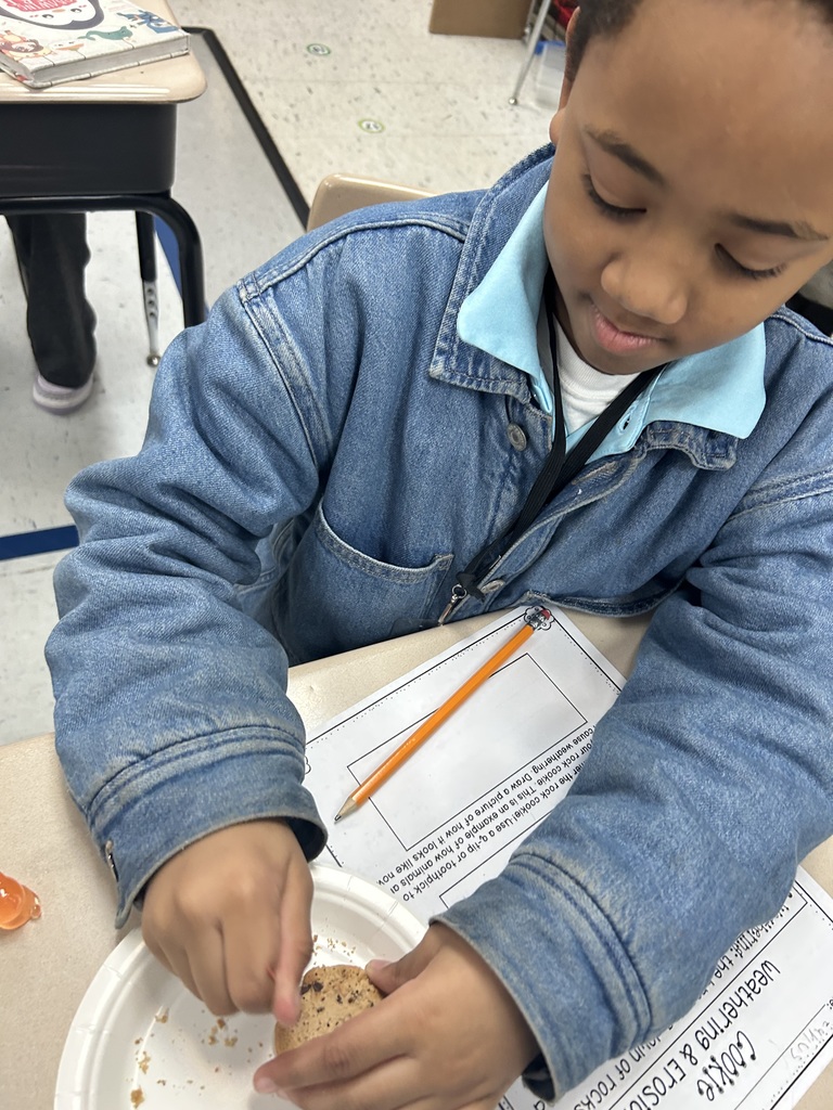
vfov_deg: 67.3
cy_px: 555
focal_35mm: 26
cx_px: 416
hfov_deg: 53.1
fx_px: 834
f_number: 1.5
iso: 200
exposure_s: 1/60
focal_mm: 5.7
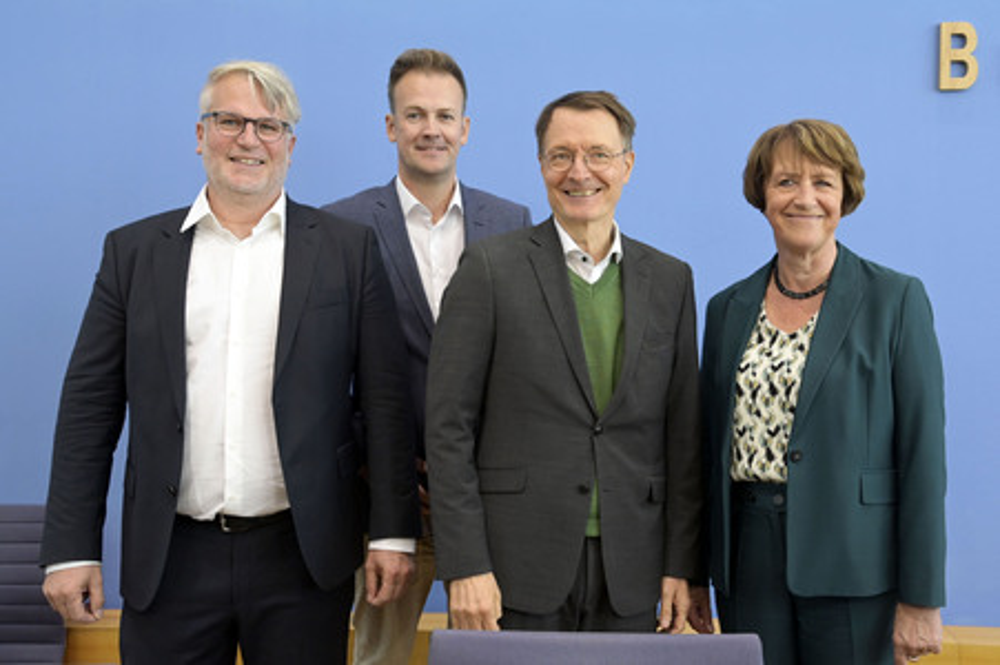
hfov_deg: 54.5
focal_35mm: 35
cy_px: 332
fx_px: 971
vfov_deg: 37.8
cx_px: 500
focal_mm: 35
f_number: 5
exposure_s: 1/500
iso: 4000
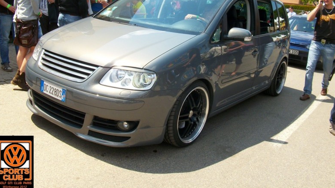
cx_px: 168
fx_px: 338
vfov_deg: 31.0
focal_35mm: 38
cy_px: 62
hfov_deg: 52.8
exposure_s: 1/195
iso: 80
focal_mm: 5.7
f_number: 5.5
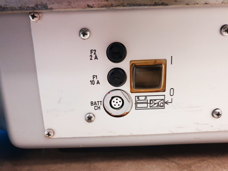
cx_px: 114
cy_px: 86
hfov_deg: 67.3
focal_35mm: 26
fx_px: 171
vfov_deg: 53.1
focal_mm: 4.3
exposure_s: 1/17
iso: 250
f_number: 1.5
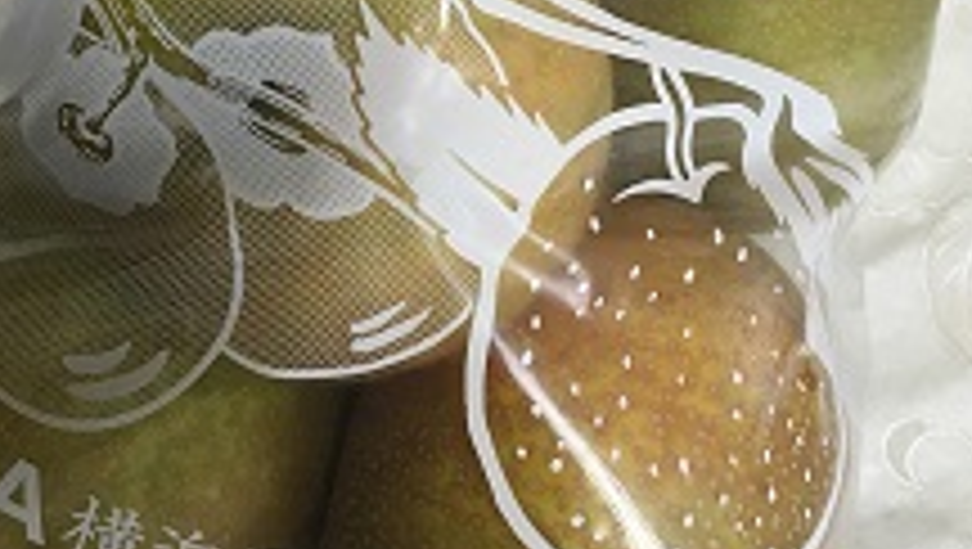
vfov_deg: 19.7
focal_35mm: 59
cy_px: -22
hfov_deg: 35.4
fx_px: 1522
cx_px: 457
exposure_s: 1/30
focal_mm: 4.15
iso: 80
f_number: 2.2
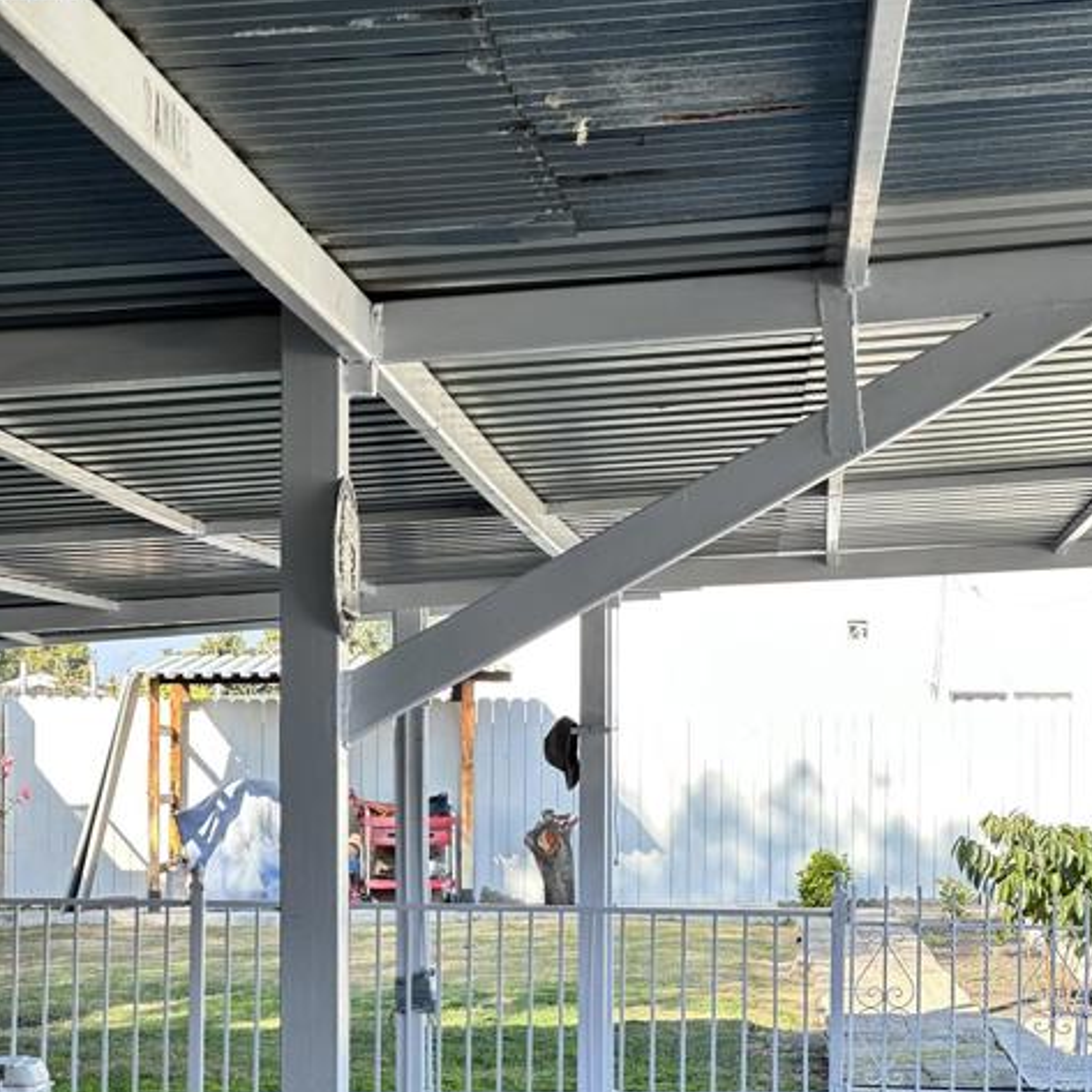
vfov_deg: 18.8
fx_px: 3284
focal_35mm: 92
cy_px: 723
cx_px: 552
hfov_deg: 18.9
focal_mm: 9
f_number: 2.8
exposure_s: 1/99
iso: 32
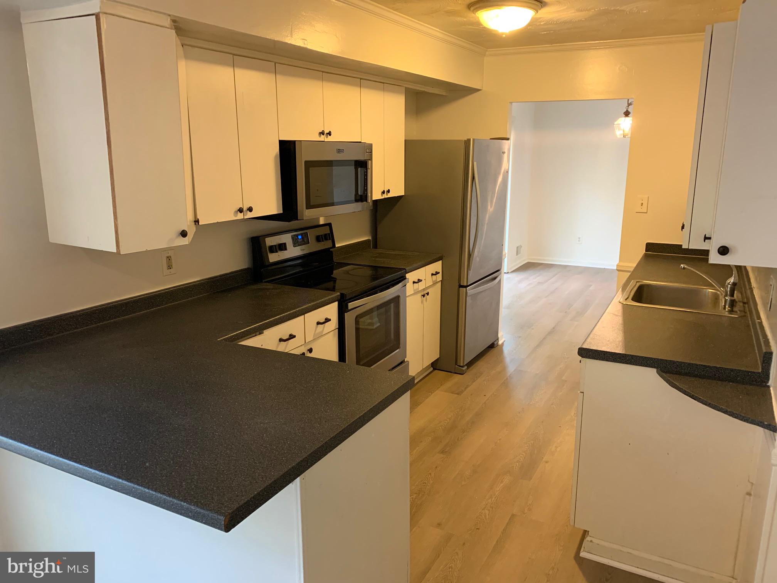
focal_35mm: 26
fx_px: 584
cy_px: 292
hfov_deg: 67.3
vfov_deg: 53.1
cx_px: 388
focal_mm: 4.25
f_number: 1.8
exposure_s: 1/60
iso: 250
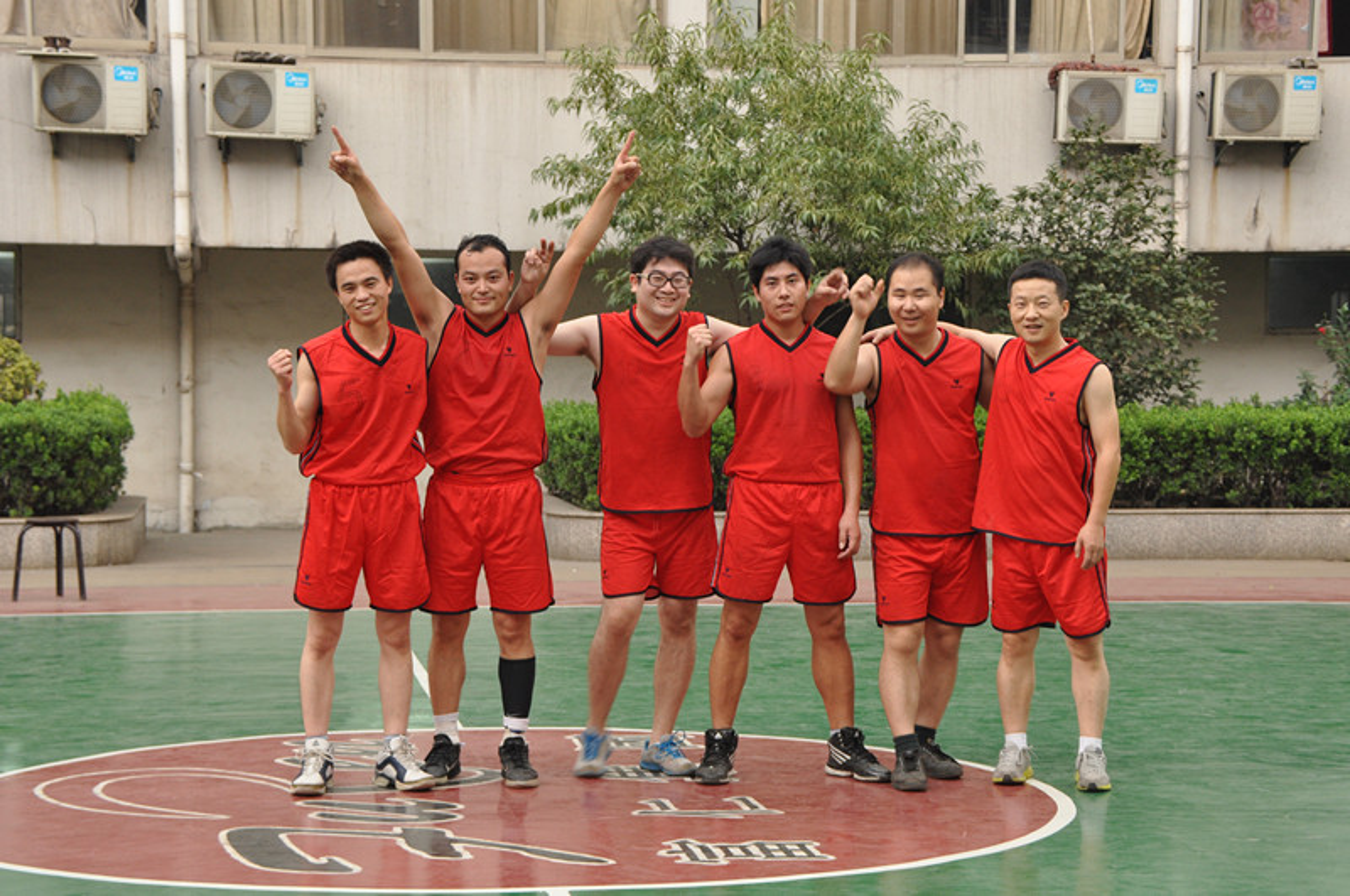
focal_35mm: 84
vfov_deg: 16.2
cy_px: 448
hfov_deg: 24.2
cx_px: 675
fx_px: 3146
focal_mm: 56
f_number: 5.3
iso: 560
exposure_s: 1/30
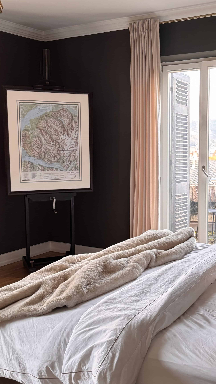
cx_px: 171
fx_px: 438
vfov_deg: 47.4
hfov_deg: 27.2
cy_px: 191
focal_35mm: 43
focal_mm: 6.8
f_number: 1.8
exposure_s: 1/60
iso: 400
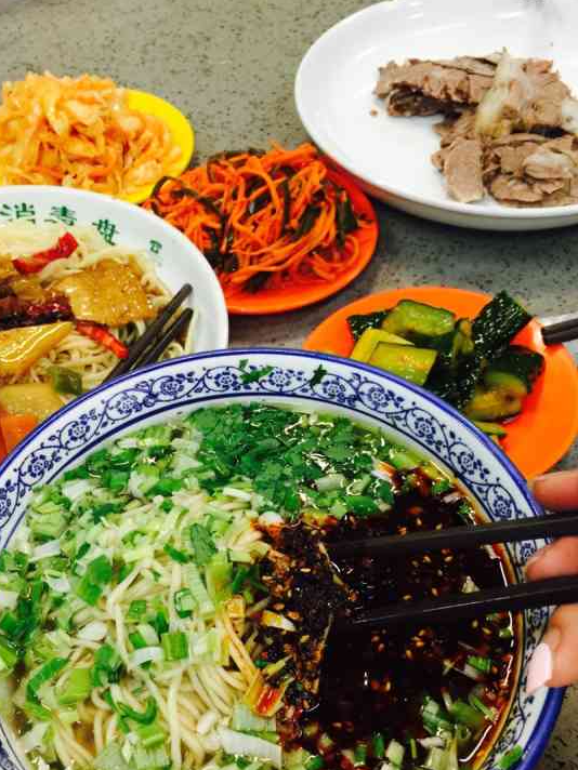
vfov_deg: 48.7
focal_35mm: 38
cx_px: 231
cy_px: 464
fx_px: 846
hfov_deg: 37.6
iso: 50
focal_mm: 4.15
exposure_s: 1/17
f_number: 2.2
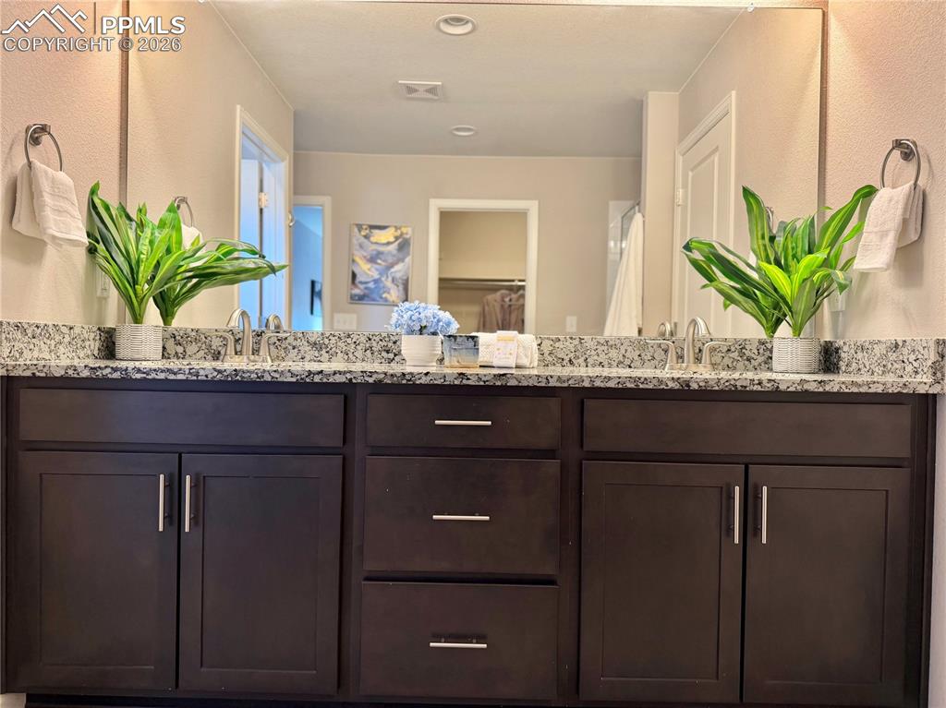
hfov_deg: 71.6
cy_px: 354
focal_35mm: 24
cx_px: 473
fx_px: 656
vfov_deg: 56.8
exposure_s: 1/60
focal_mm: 6.76
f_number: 1.78
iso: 125
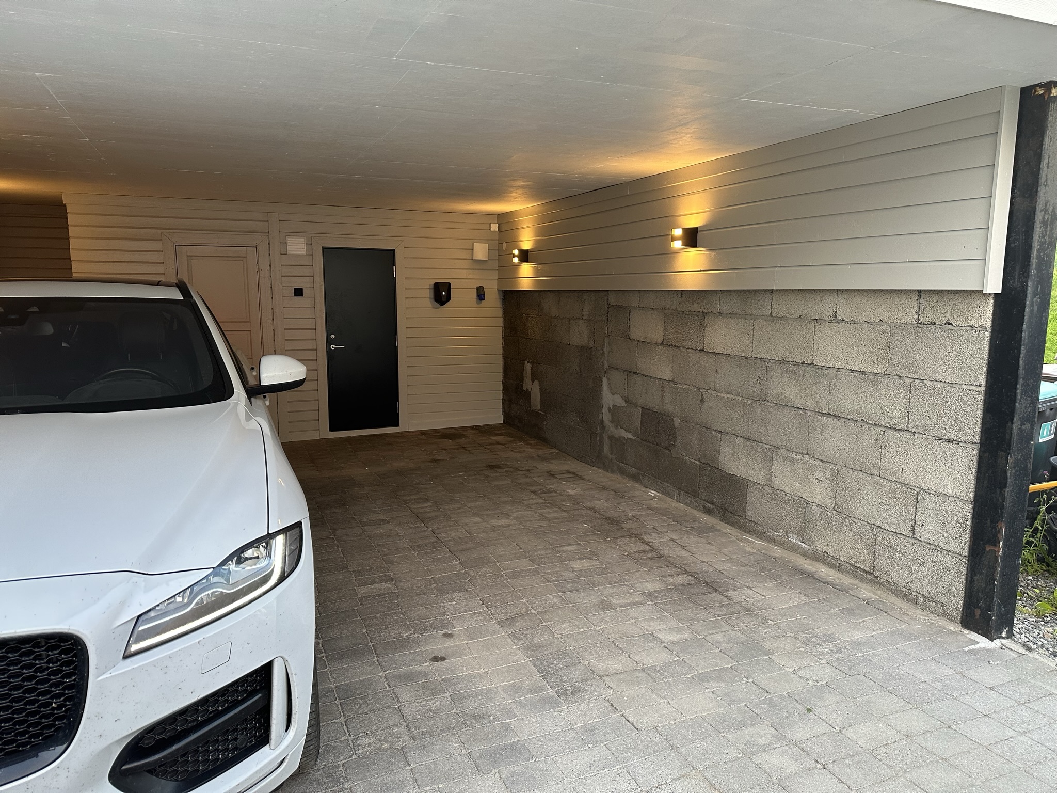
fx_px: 733
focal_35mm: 24
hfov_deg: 71.6
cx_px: 528
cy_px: 396
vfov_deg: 56.8
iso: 200
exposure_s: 1/84
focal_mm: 6.86
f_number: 1.78
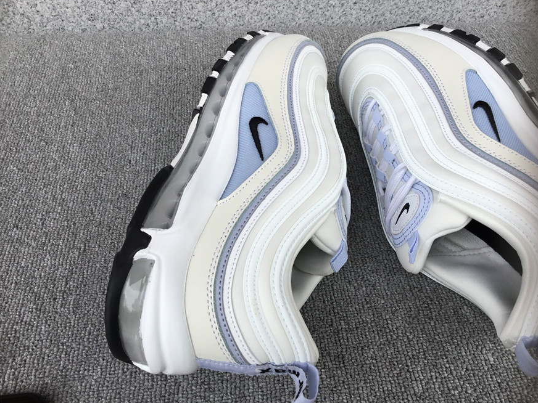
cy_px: 199
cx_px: 276
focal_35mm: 32
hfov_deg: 56.8
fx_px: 497
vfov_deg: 44.2
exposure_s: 1/154
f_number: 2.4
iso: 25
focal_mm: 3.3
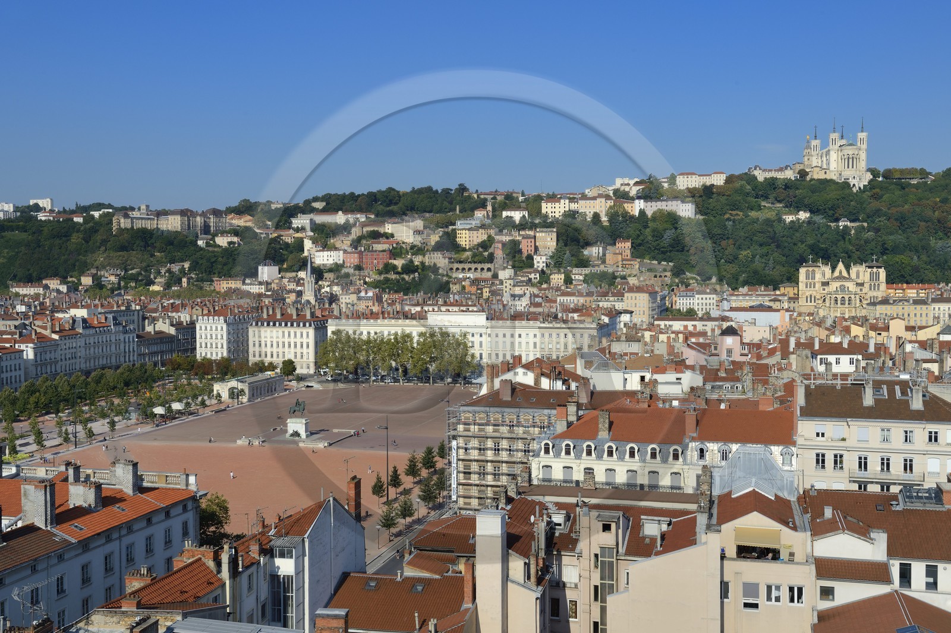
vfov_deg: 35.0
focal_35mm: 38
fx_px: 1004
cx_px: 476
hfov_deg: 50.7
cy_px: 316
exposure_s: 1/200
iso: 100
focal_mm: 38
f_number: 14
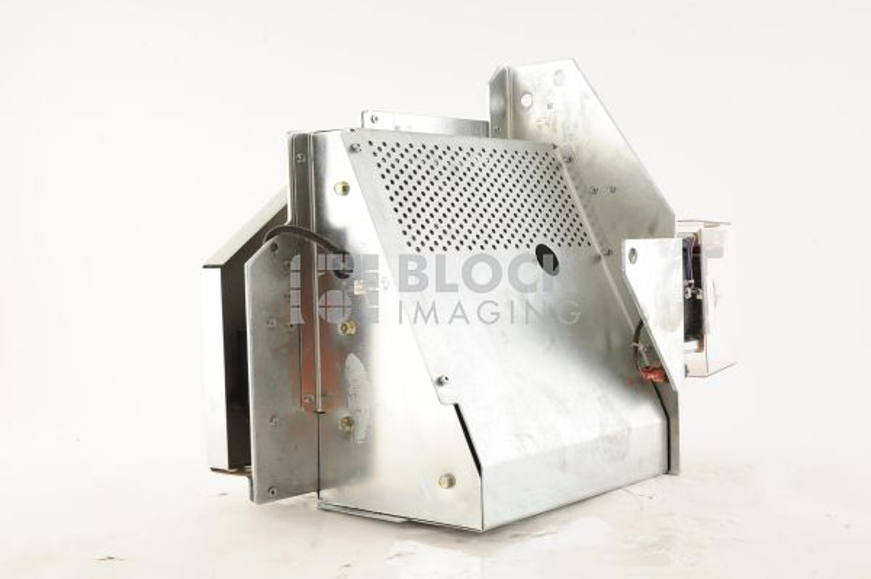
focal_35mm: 50
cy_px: 290
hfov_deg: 39.6
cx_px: 436
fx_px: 1209
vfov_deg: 26.9
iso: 1600
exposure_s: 1/125
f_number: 11
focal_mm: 50
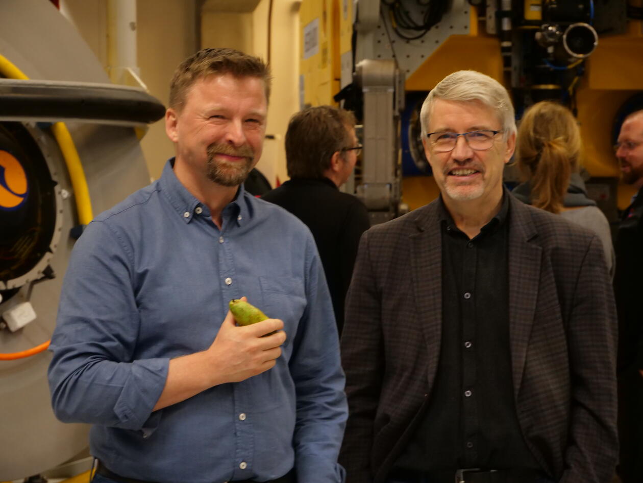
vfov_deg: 12.3
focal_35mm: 120
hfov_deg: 16.4
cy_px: 242
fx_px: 2229
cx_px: 322
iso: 1600
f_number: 5.6
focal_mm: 60
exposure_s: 1/80
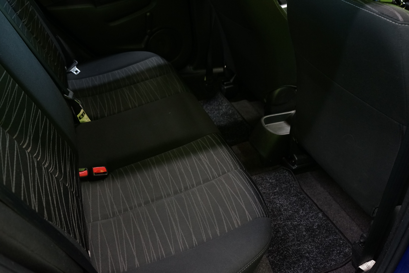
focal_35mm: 29
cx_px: 204
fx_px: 329
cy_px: 136
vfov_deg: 45.0
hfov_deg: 63.7
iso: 2500
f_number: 5
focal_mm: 29
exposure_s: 1/20
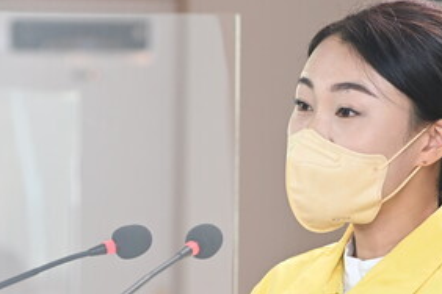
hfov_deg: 6.2
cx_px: 303
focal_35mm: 330
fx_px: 4051
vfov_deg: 4.2
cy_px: 244
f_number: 5.6
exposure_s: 1/160
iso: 1600
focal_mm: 155
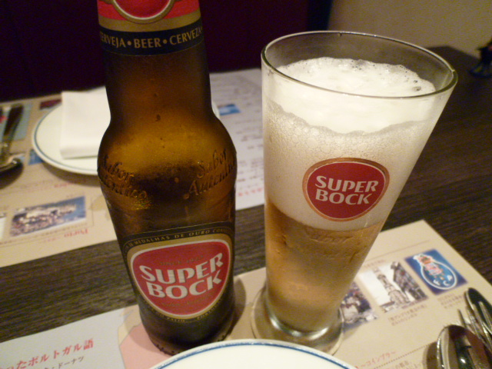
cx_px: 246
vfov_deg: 56.8
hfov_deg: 71.6
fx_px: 341
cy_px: 184
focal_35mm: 24
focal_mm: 4.3
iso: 400
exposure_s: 1/13
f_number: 2.2
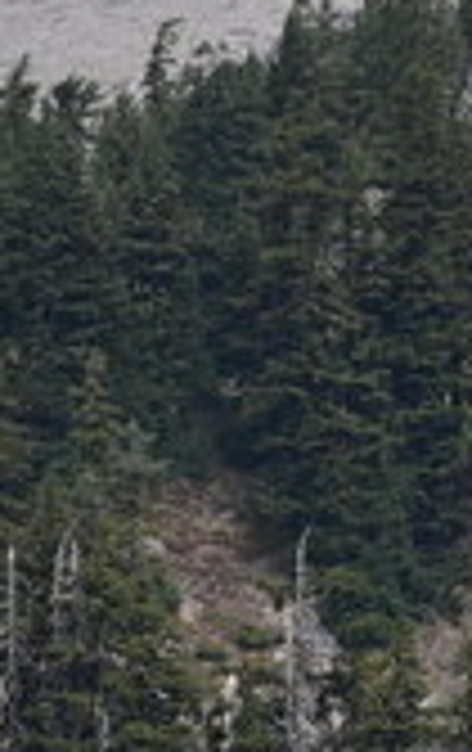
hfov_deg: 1.5
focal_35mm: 904
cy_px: -194
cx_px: 355
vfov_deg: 2.3
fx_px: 18526
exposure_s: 1/250
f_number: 8
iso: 100
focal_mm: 116
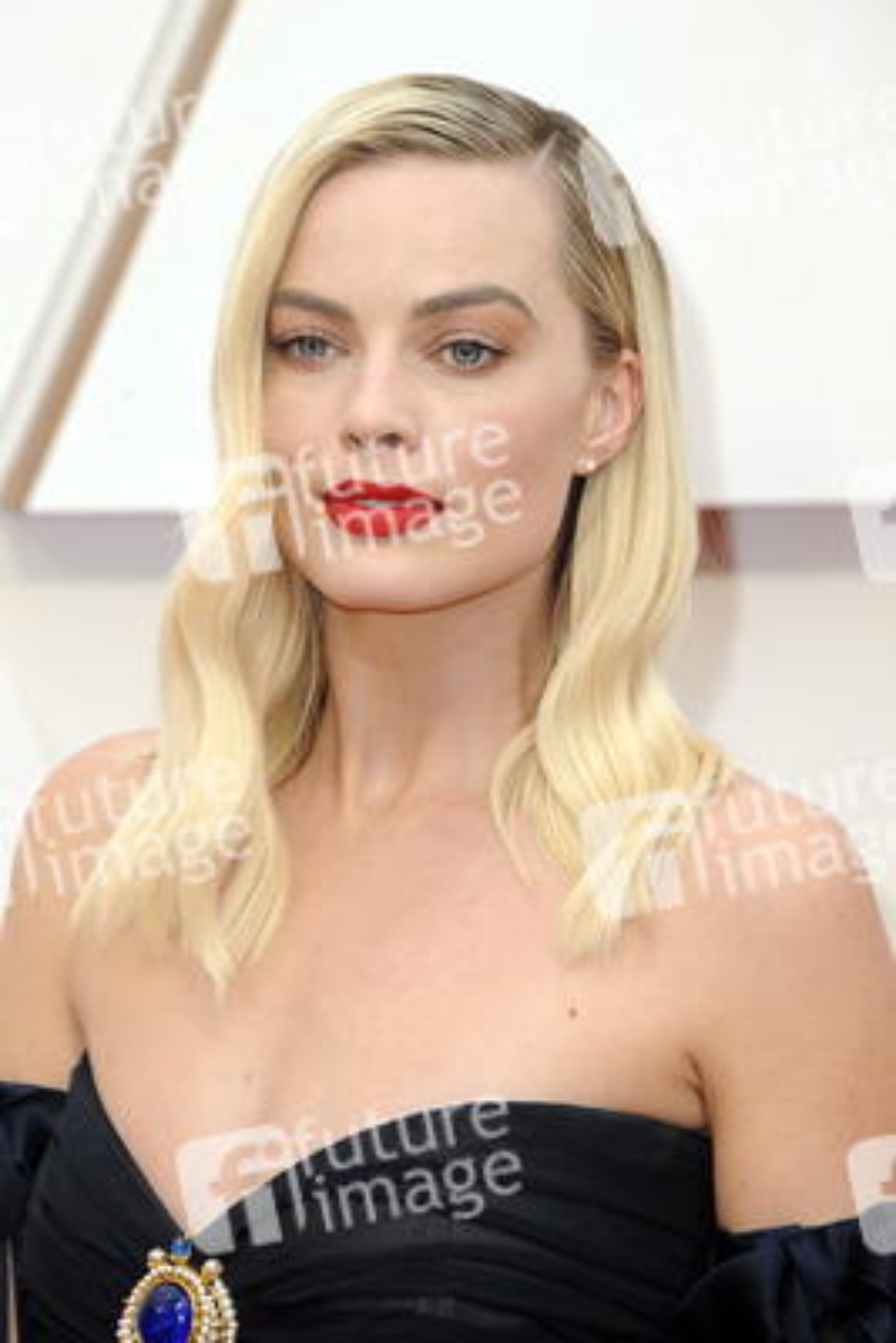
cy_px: 672
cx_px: 448
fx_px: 9325
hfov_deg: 5.5
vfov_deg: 8.2
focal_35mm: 250
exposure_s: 1/200
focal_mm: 250
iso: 1250
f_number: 8
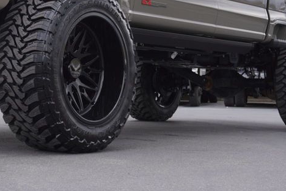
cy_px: -8
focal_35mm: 82
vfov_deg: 16.2
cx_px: 67
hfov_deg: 24.4
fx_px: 652
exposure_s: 1/160
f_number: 6.3
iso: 100
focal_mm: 25
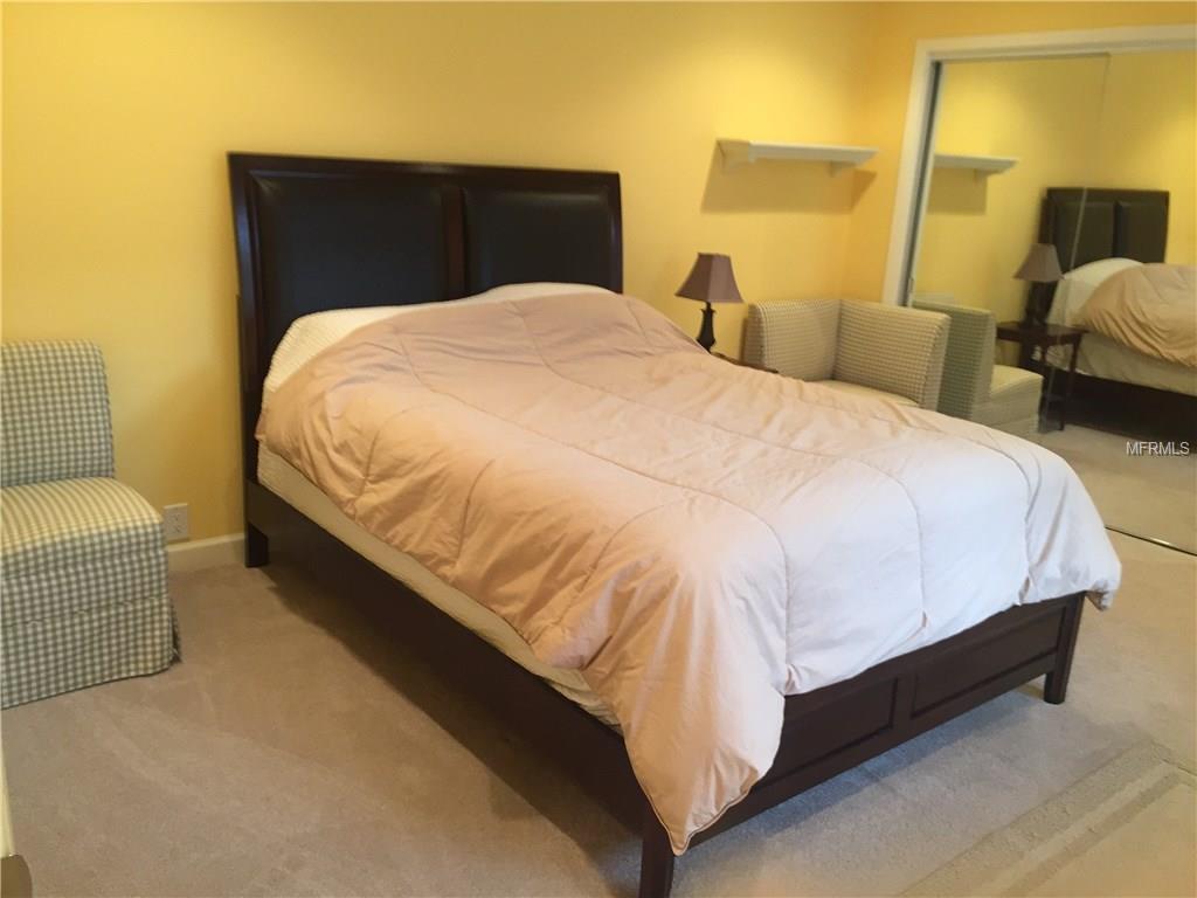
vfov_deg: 48.2
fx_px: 1003
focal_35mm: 29
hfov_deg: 61.7
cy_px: 449
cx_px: 598
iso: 125
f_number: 2.2
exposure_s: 1/30
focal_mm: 4.15
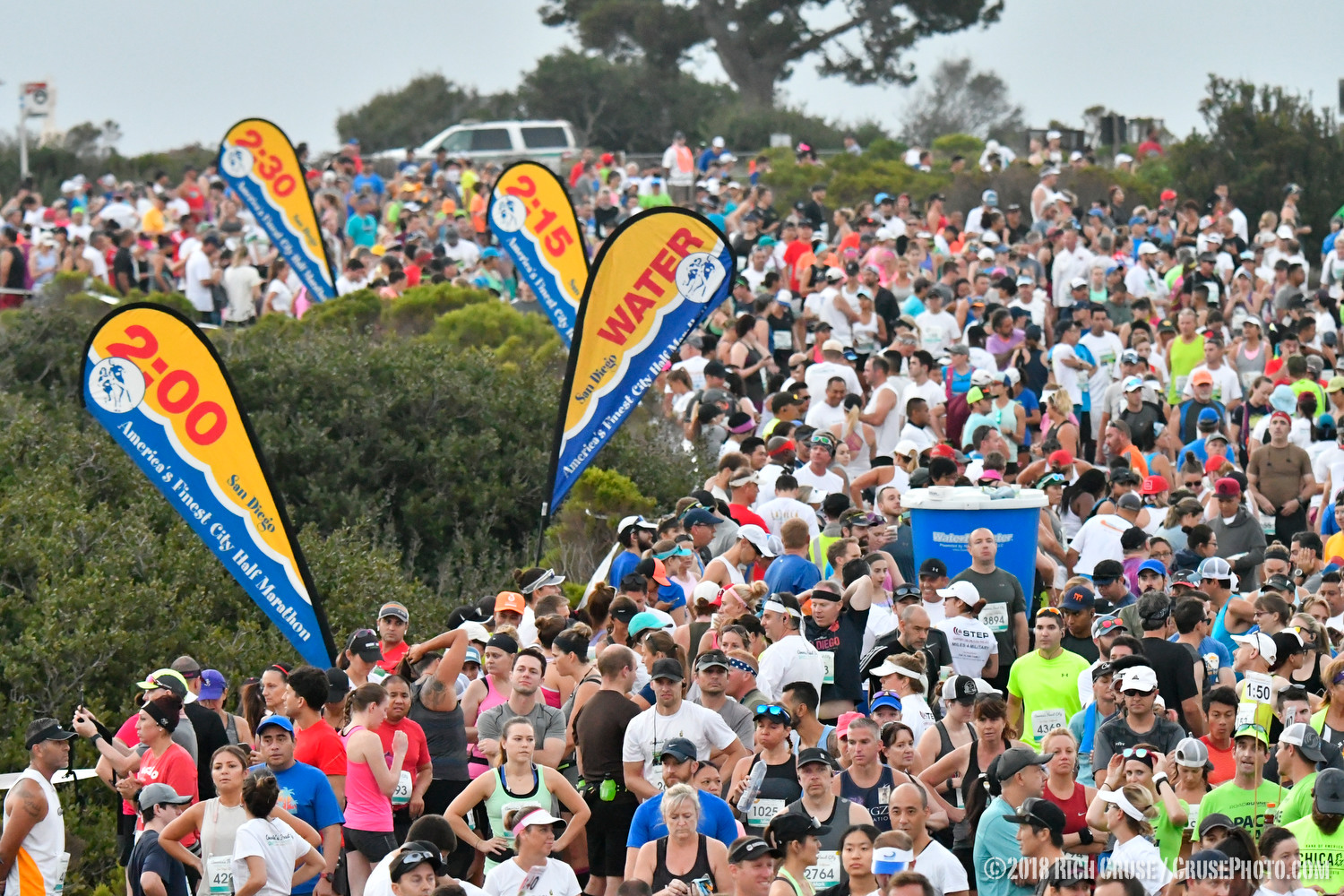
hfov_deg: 6.2
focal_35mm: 330
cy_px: 448
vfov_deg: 4.2
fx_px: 12319
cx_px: 672
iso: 8000
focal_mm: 220
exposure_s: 1/500
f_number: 5.3
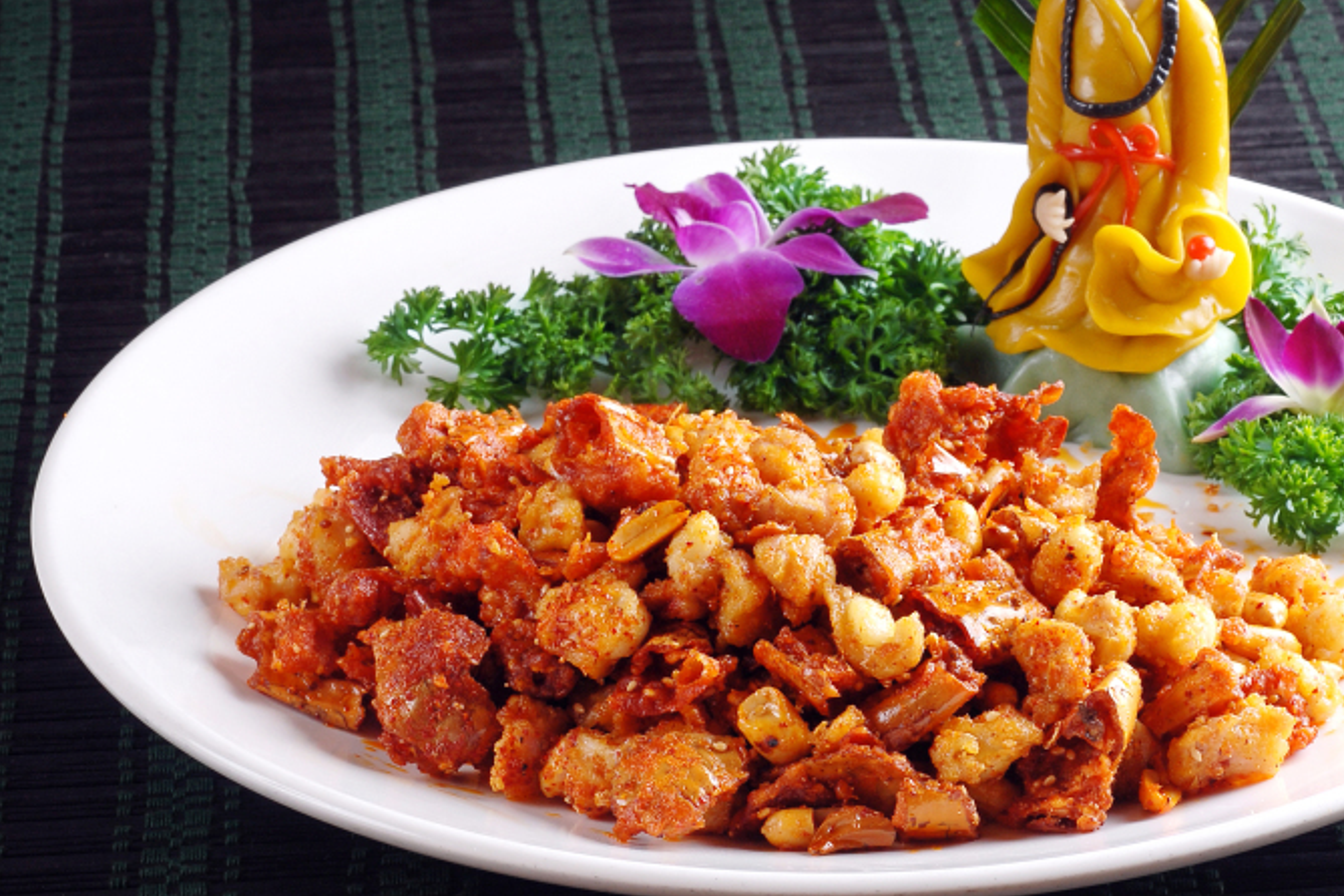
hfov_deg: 14.9
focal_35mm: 138
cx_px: 771
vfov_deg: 9.9
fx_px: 5152
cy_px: 312
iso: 100
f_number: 14
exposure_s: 1/160
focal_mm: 60
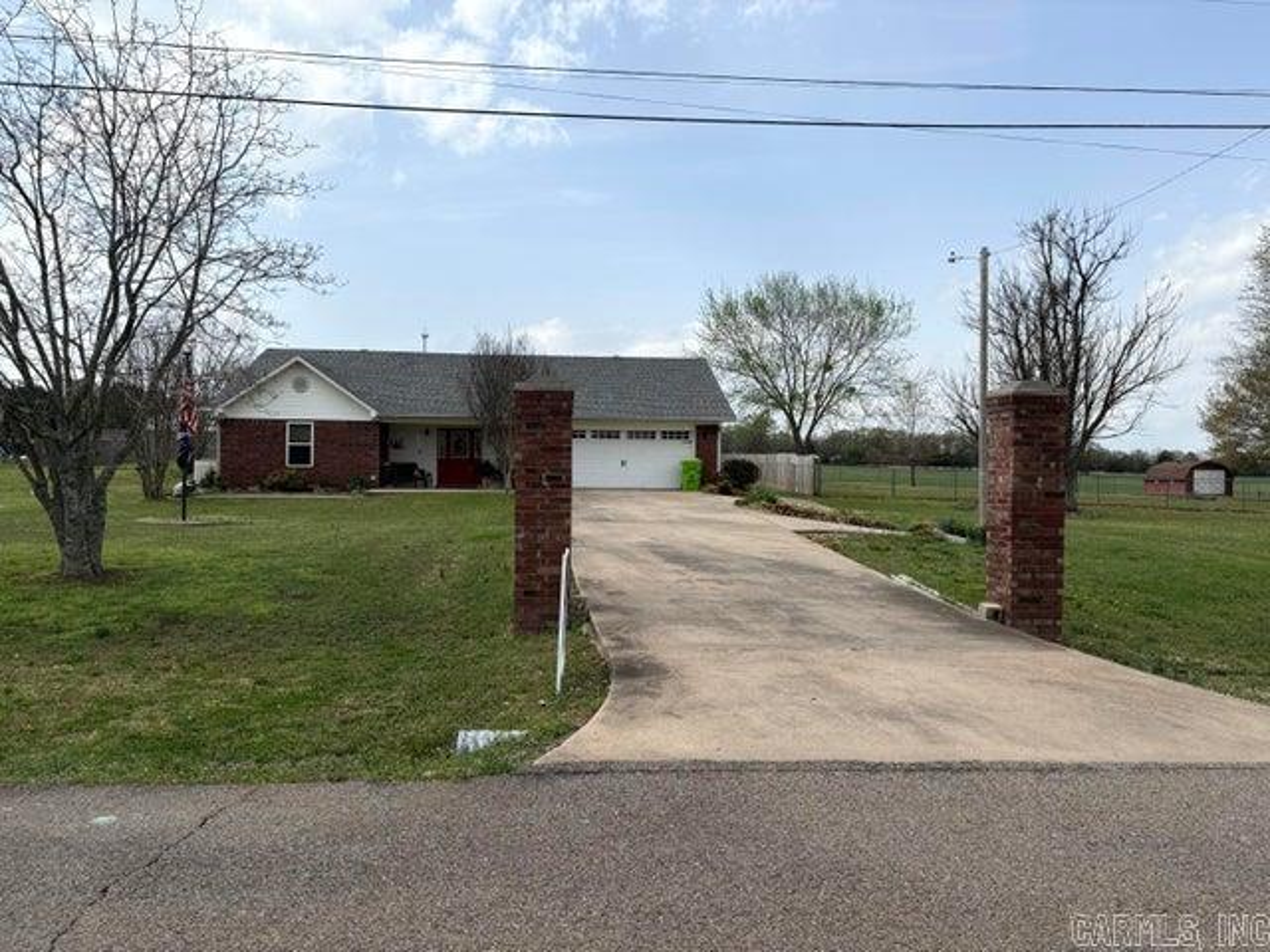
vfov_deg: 53.1
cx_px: 635
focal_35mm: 26
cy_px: 476
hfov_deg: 67.3
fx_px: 954
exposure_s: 1/3831
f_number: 1.6
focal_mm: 5.96
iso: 50
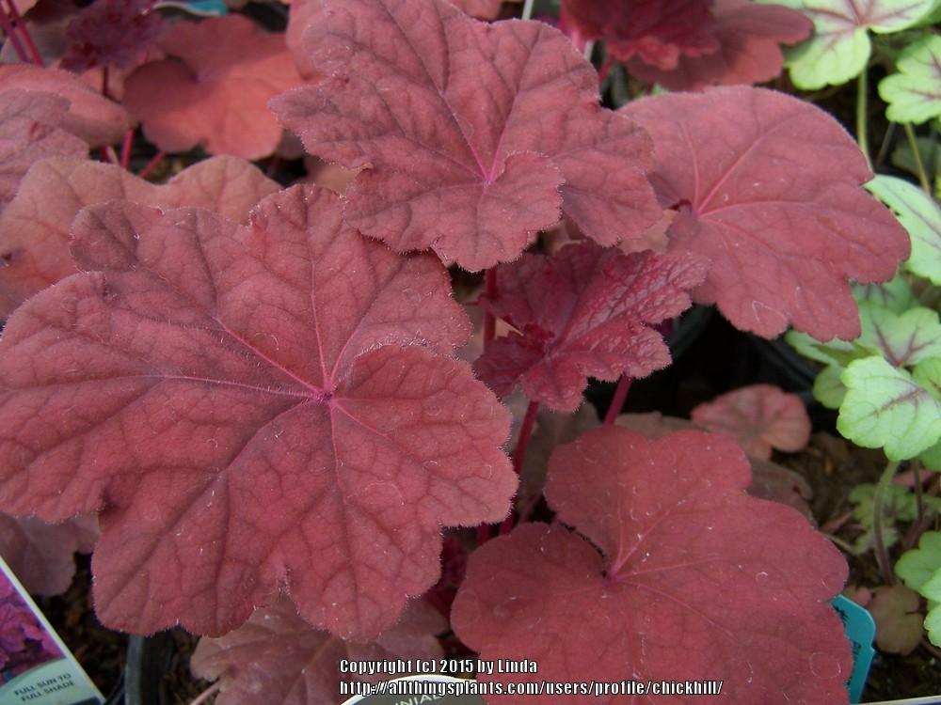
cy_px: 352
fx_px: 1033
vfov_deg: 37.7
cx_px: 470
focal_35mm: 38
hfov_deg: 49.0
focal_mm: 6.3
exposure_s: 1/250
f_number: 2.8
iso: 80
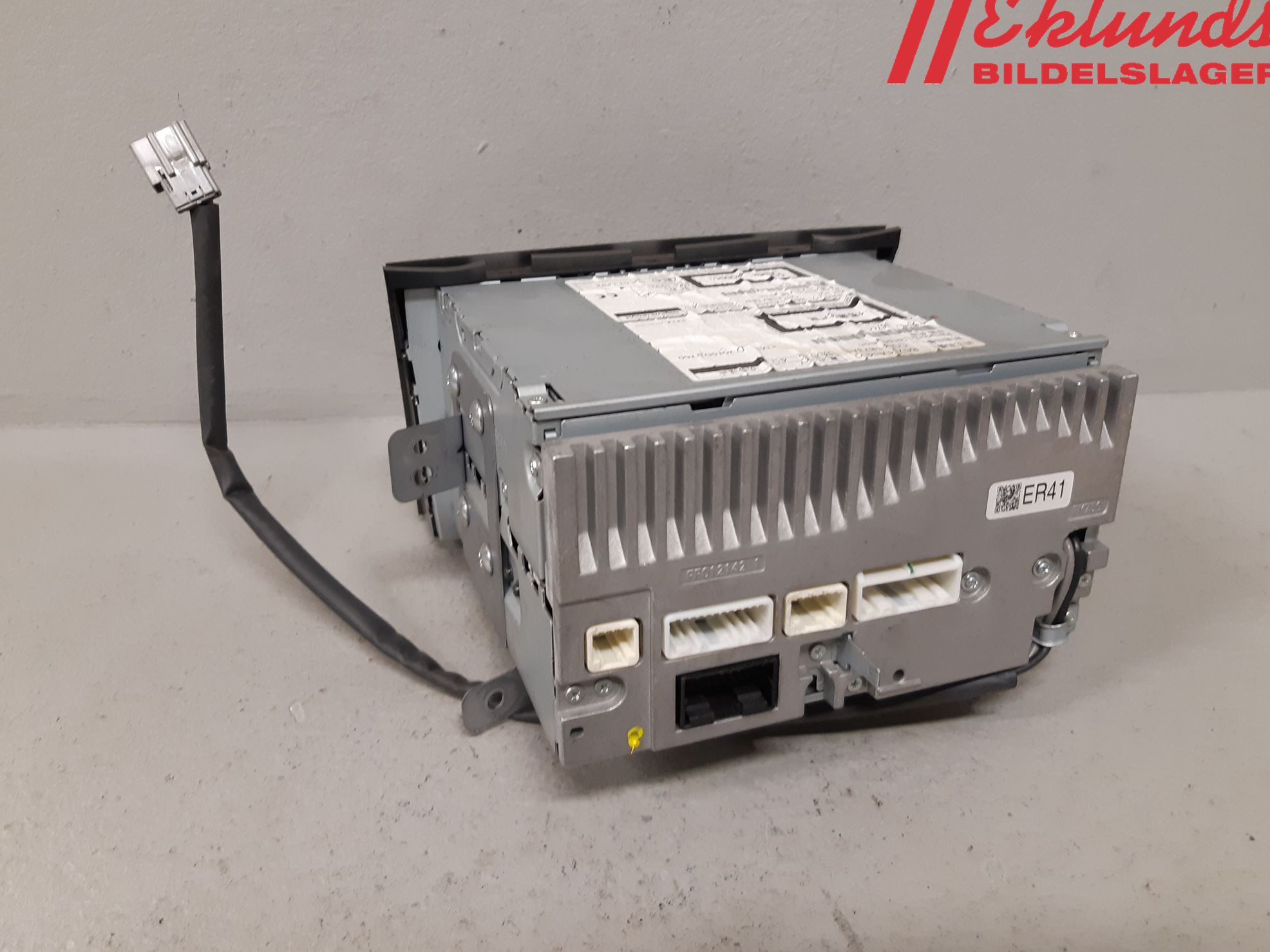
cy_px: 469
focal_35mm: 27
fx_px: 991
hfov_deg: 65.3
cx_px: 623
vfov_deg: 51.4
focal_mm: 3.93
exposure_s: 1/50
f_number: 1.7
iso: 160
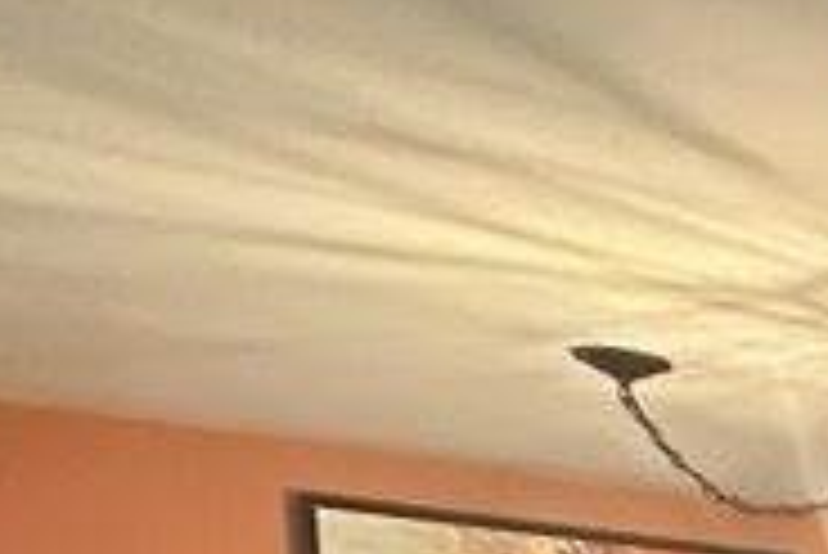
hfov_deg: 12.1
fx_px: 2624
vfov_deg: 10.3
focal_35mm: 114
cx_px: 2254
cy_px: 1369
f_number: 2.2
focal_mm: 2.22
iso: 320
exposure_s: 1/60
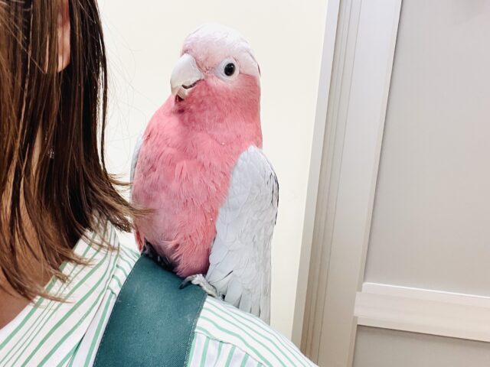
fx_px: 425
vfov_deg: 46.8
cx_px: 245
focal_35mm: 30
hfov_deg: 60.0
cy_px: 184
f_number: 2.2
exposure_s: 1/60
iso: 100
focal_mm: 2.71
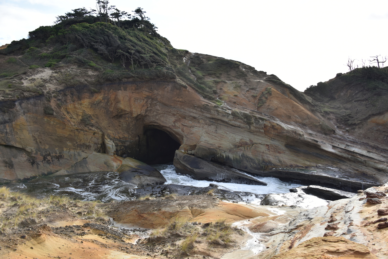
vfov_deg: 33.4
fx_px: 431
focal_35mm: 40
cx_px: 194
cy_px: 130
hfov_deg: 48.4
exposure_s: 1/250
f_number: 8
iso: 100
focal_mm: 40
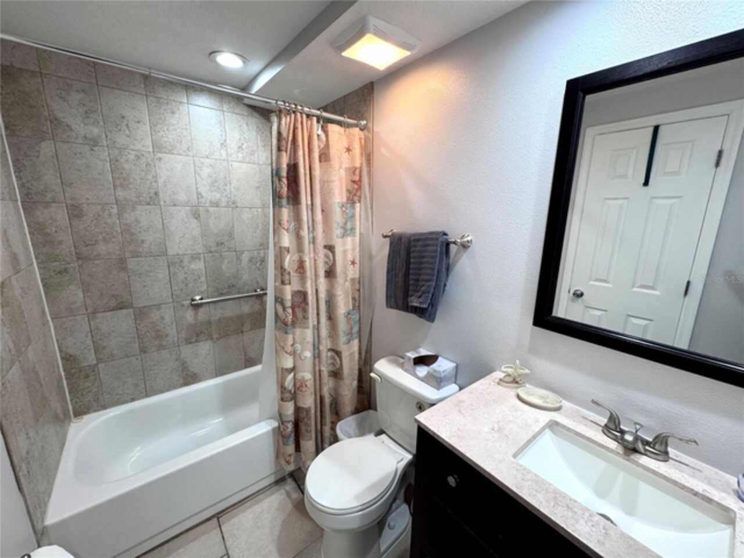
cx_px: 372
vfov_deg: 85.7
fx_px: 301
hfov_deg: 102.1
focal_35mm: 14
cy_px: 279
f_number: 2.2
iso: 200
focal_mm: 2.22
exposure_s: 1/120
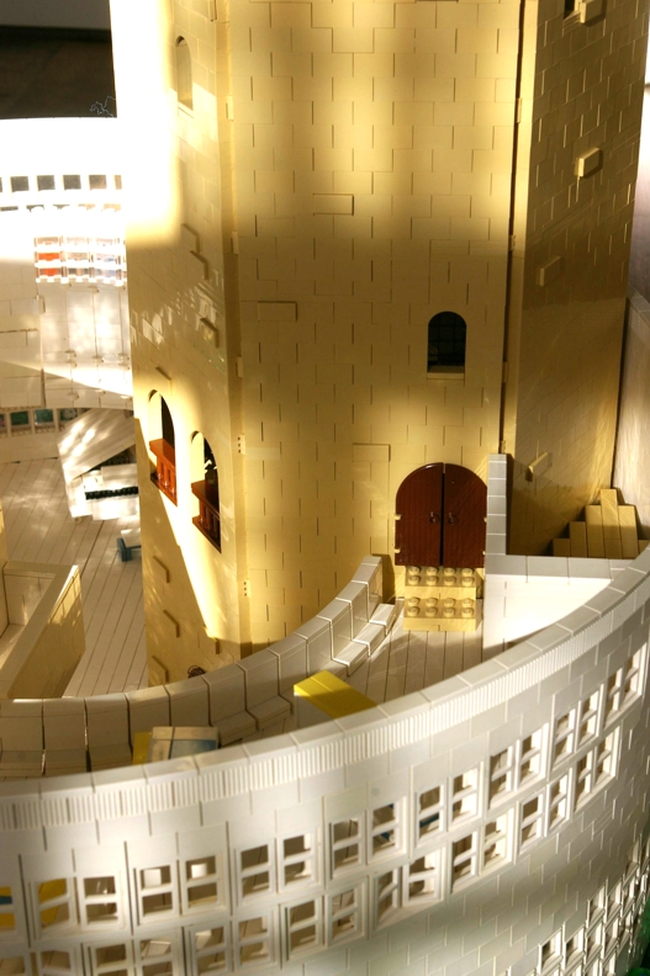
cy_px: 488
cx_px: 325
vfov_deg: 31.2
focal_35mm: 64
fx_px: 1749
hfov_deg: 21.1
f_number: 11
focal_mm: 43
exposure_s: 1/125
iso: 200
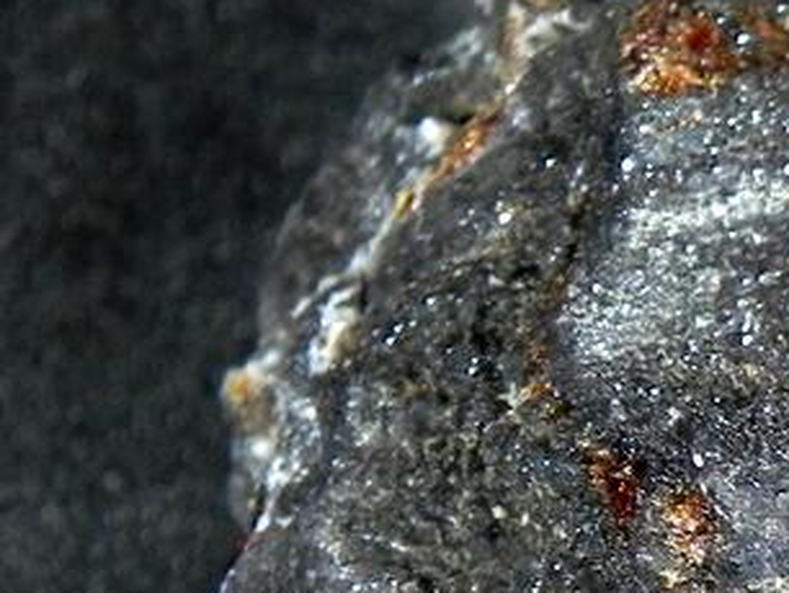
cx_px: 1034
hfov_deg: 6.4
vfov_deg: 4.8
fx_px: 6980
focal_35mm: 306
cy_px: 975
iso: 160
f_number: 4
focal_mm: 13.4
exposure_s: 1/57.3
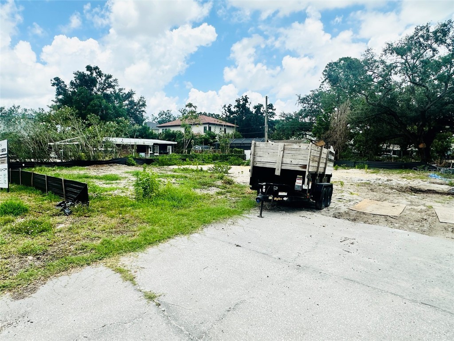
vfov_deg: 85.7
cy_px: 170
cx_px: 227
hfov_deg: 102.1
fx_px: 184
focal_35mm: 14
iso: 40
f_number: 2.2
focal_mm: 2.22
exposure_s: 1/1715
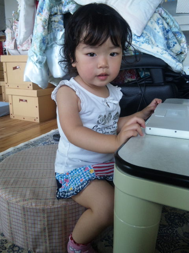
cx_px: 94
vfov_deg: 61.7
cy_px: 126
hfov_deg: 48.2
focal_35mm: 29
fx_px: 211
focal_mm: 4.82
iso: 116
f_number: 2.8
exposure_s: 1/20
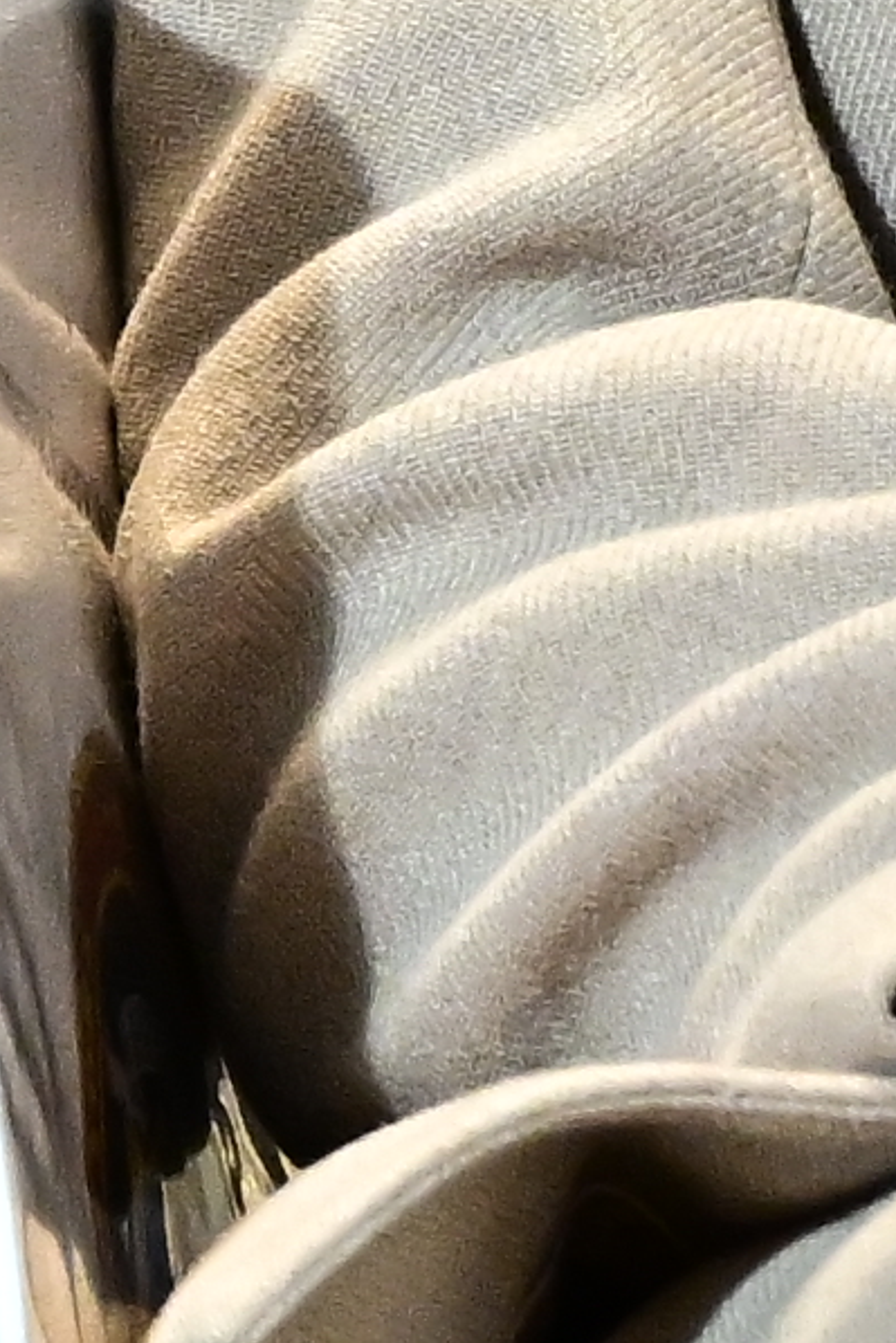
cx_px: -1682
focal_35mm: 1243
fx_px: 46375
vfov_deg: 1.7
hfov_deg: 1.1
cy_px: -1886
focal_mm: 120
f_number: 4
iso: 3200
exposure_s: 1/250
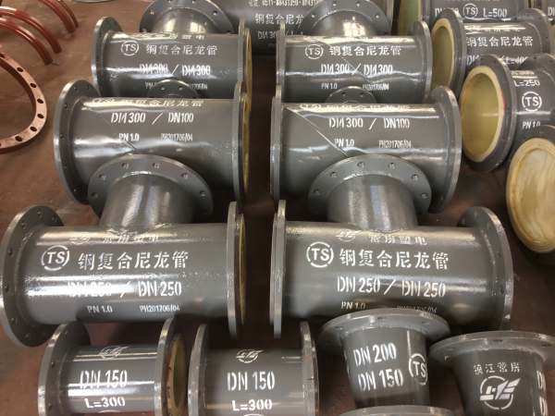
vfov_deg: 48.2
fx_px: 465
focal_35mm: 29
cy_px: 208
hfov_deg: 61.7
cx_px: 278
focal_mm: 4.15
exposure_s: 1/50
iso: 25
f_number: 2.2
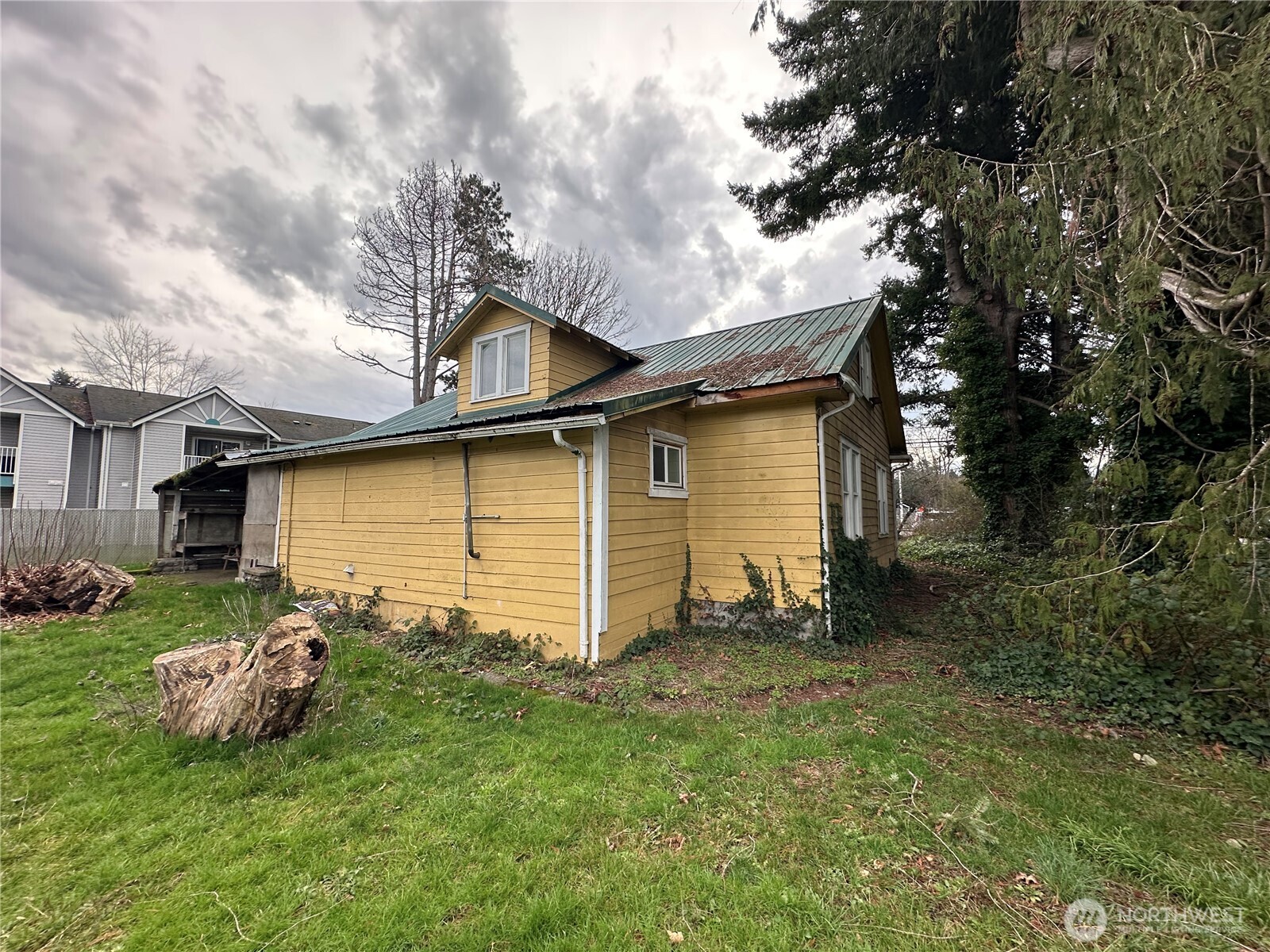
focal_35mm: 14
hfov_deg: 102.1
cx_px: 635
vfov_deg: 85.7
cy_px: 476
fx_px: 514
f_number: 2.2
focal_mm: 2.22
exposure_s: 1/261
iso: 40
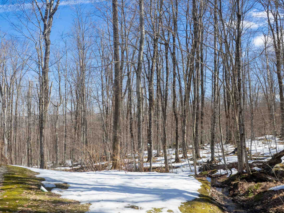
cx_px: 125
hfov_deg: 59.8
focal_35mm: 30
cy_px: 132
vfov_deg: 46.4
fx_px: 246
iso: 200
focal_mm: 8.38
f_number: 2.8
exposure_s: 1/160
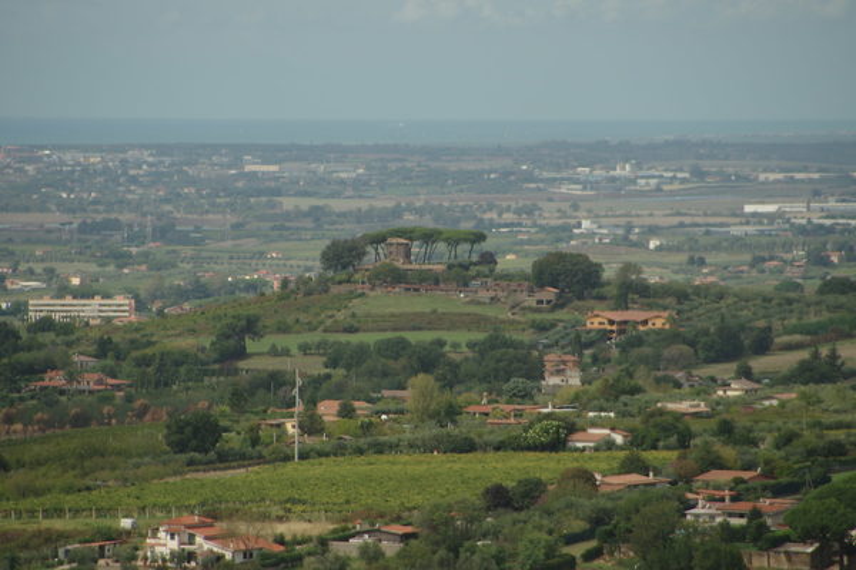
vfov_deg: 4.6
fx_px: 7133
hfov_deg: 6.9
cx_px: 428
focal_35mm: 300
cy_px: 285
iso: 100
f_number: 5.6
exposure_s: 1/500
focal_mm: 200
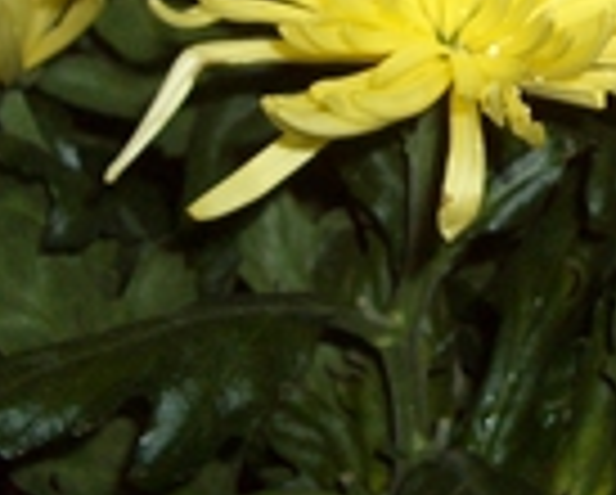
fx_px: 2045
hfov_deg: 16.8
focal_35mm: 112
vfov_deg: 13.4
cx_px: 585
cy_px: -99
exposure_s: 1/60
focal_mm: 5.8
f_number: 2.6
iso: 100
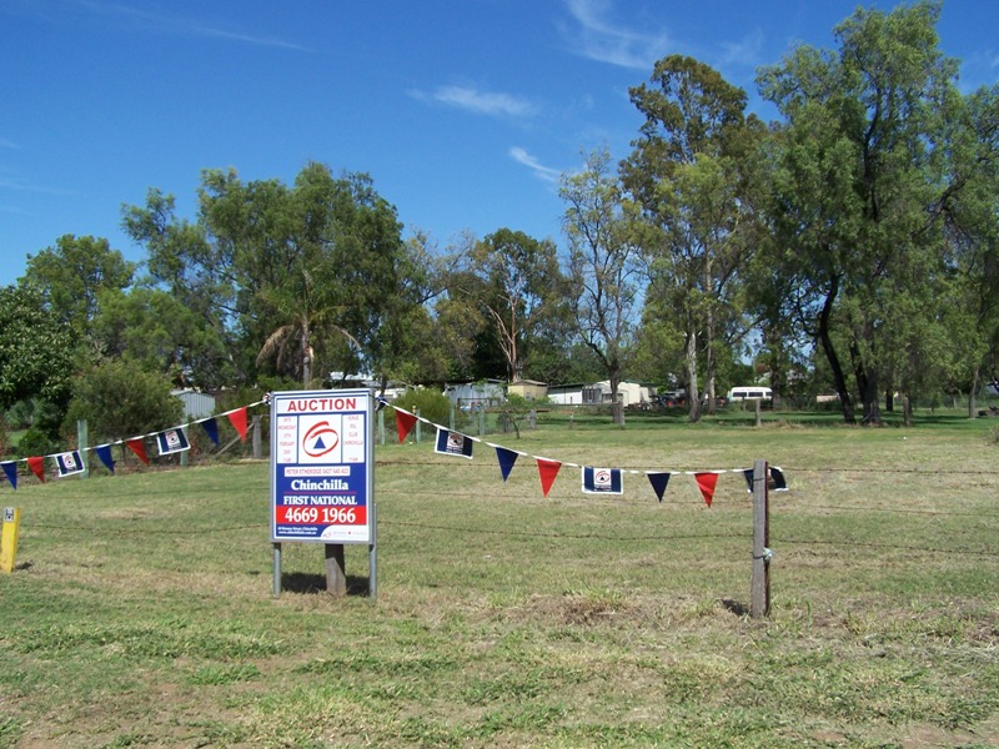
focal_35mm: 38
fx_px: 1097
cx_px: 500
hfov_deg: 49.0
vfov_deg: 37.7
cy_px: 374
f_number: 4
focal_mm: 6.3
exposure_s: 1/1000
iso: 80
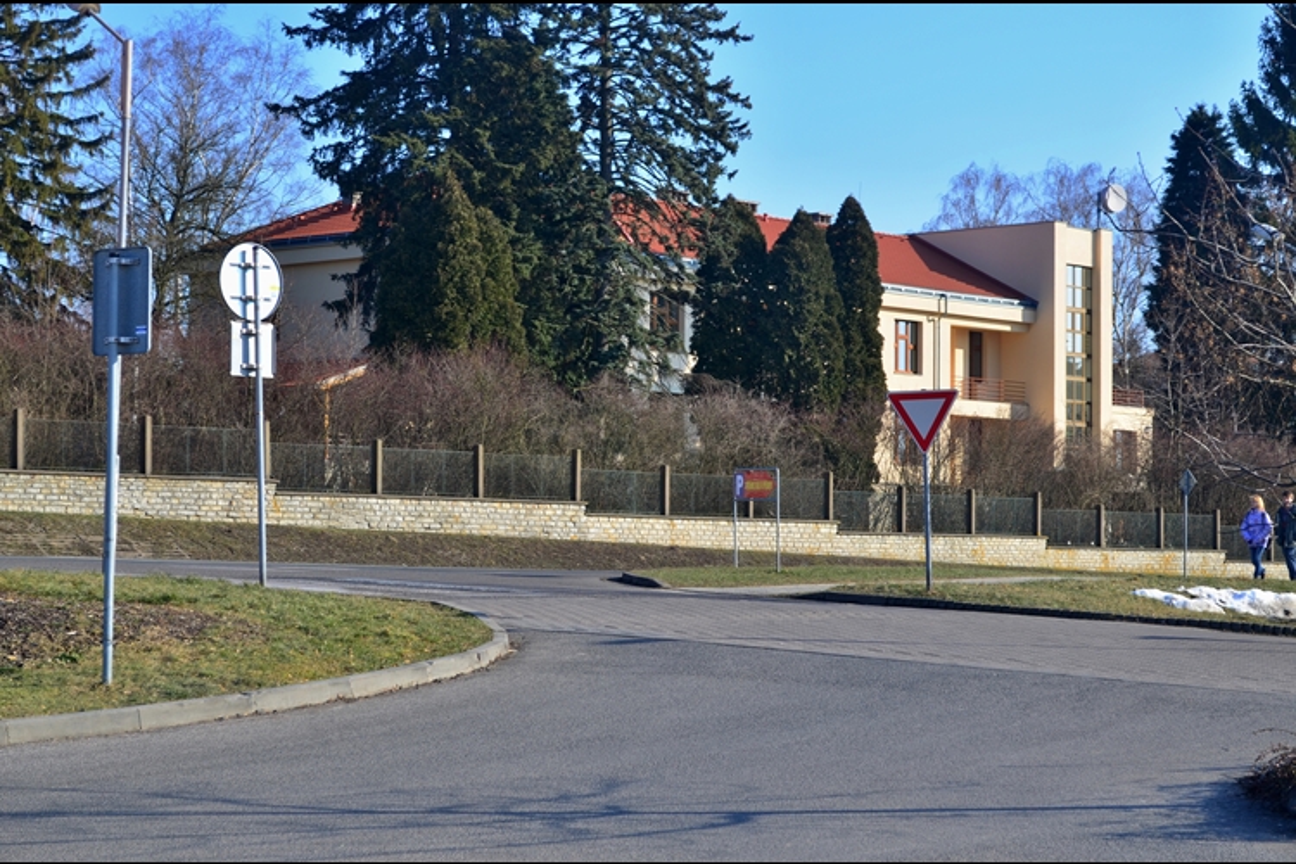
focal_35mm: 82
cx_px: 648
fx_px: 2970
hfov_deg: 24.6
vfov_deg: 16.6
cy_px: 432
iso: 160
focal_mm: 55
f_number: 7.1
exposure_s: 1/200
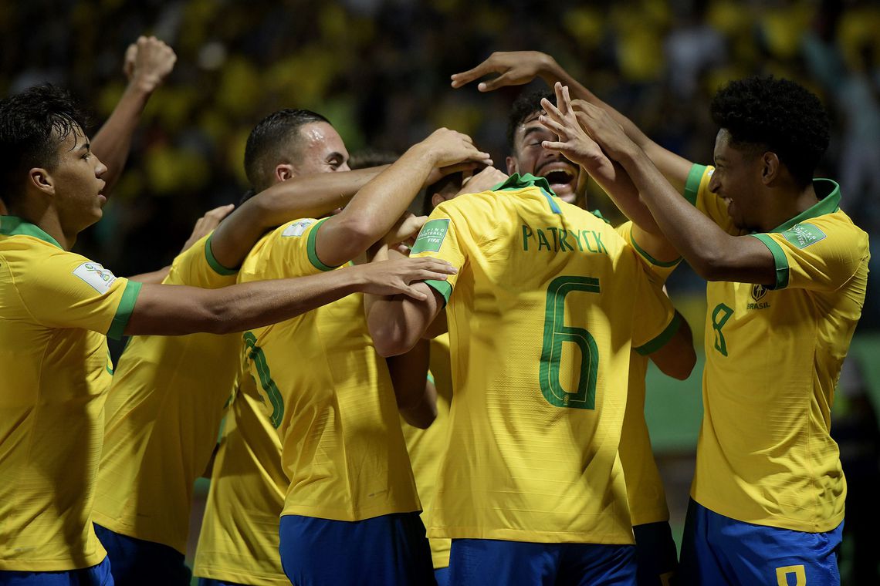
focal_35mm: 195
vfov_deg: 7.0
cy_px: 293
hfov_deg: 10.5
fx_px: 4766
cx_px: 440
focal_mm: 195
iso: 2500
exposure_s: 1/1000
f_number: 2.8
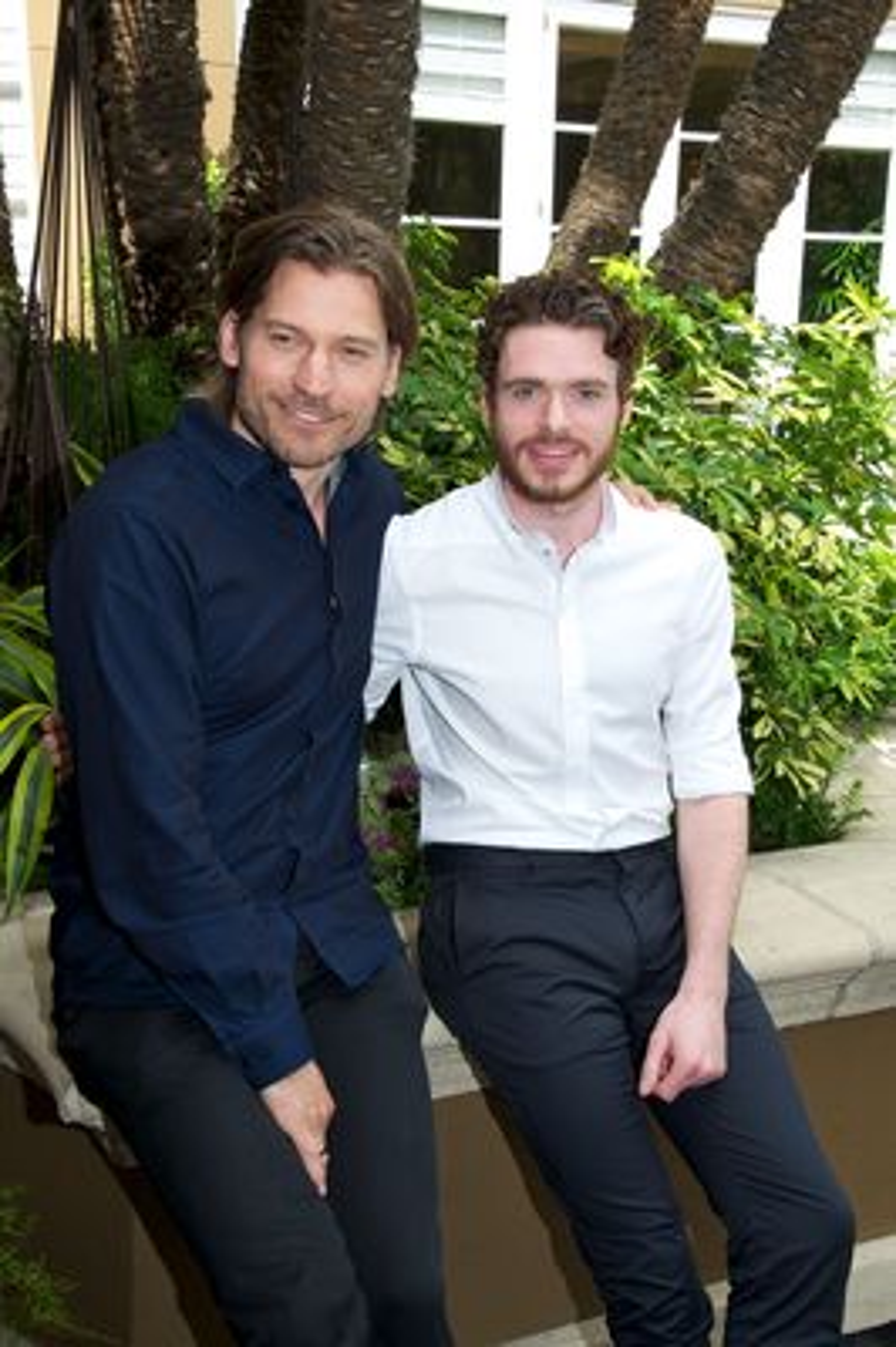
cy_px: 674
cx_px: 448
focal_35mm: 48
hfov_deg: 28.0
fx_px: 1795
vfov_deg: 41.1
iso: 400
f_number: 13
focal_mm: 48
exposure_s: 1/60
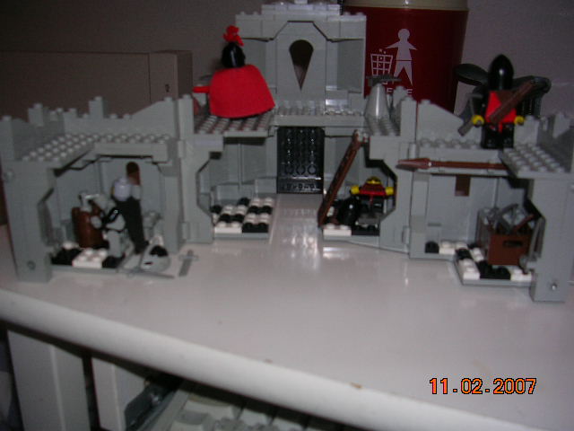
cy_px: 216
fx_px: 630
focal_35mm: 38
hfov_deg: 49.0
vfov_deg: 37.7
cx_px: 287
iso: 50
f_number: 2.8
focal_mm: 5.8
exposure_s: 1/60.1
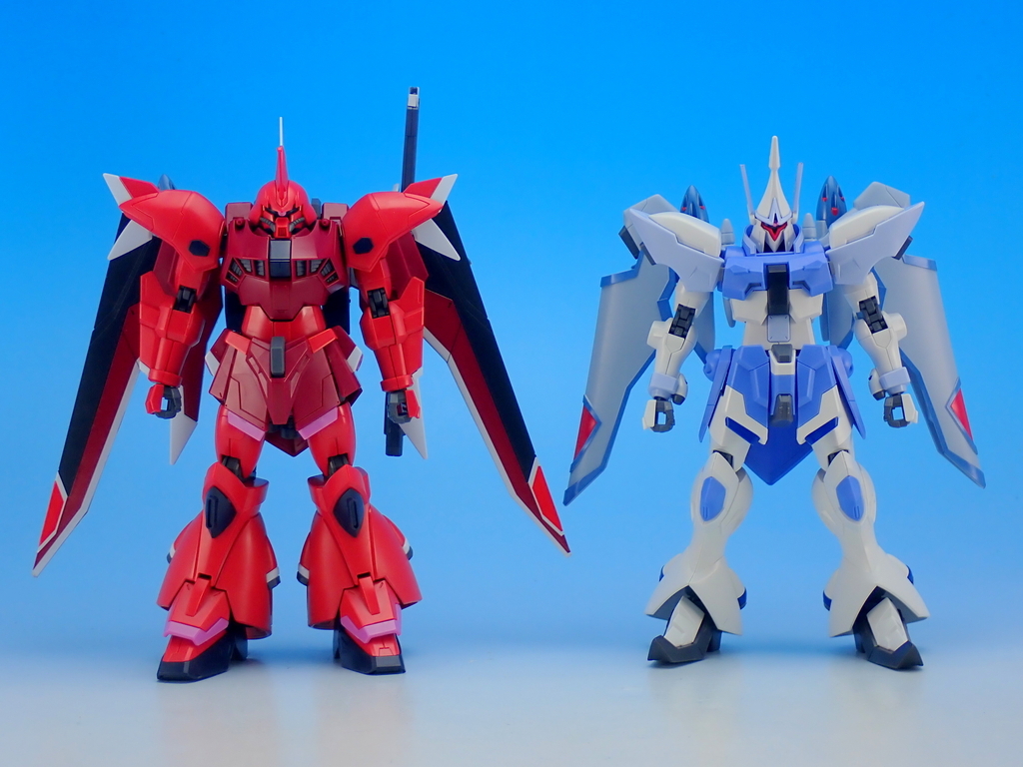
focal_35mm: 62
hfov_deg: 31.2
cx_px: 512
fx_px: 1832
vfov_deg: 23.7
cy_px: 384
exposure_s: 1/20
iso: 100
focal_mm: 11.09
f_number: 3.6
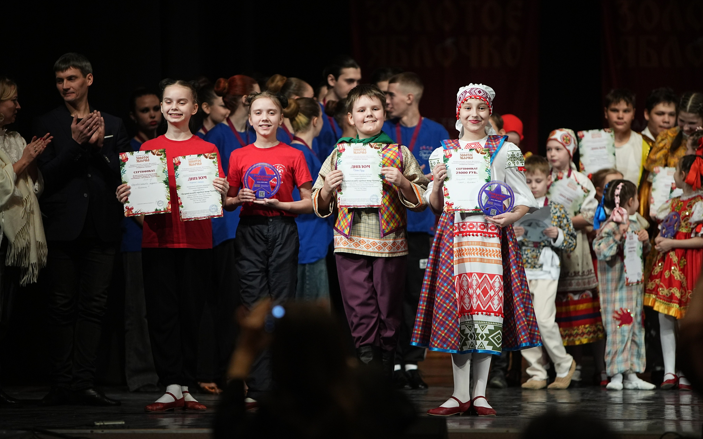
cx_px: 351
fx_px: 3334
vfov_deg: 7.5
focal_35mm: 174
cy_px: 225
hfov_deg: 12.0
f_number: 2.8
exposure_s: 1/320
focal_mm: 170
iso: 2500
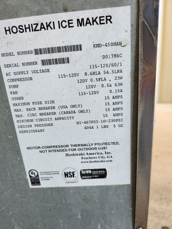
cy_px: 114
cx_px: 86
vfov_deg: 73.9
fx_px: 152
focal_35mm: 23
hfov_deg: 58.9
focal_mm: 5.4
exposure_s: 1/180
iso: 125
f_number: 1.8
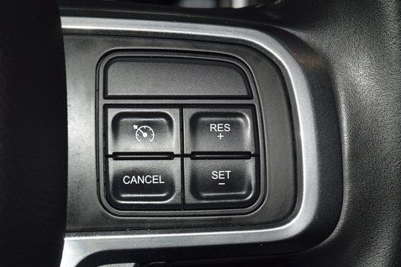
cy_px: 151
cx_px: 182
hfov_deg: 14.5
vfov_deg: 9.7
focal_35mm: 141
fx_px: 1570
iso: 100
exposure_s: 1/125
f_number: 8
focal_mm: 70
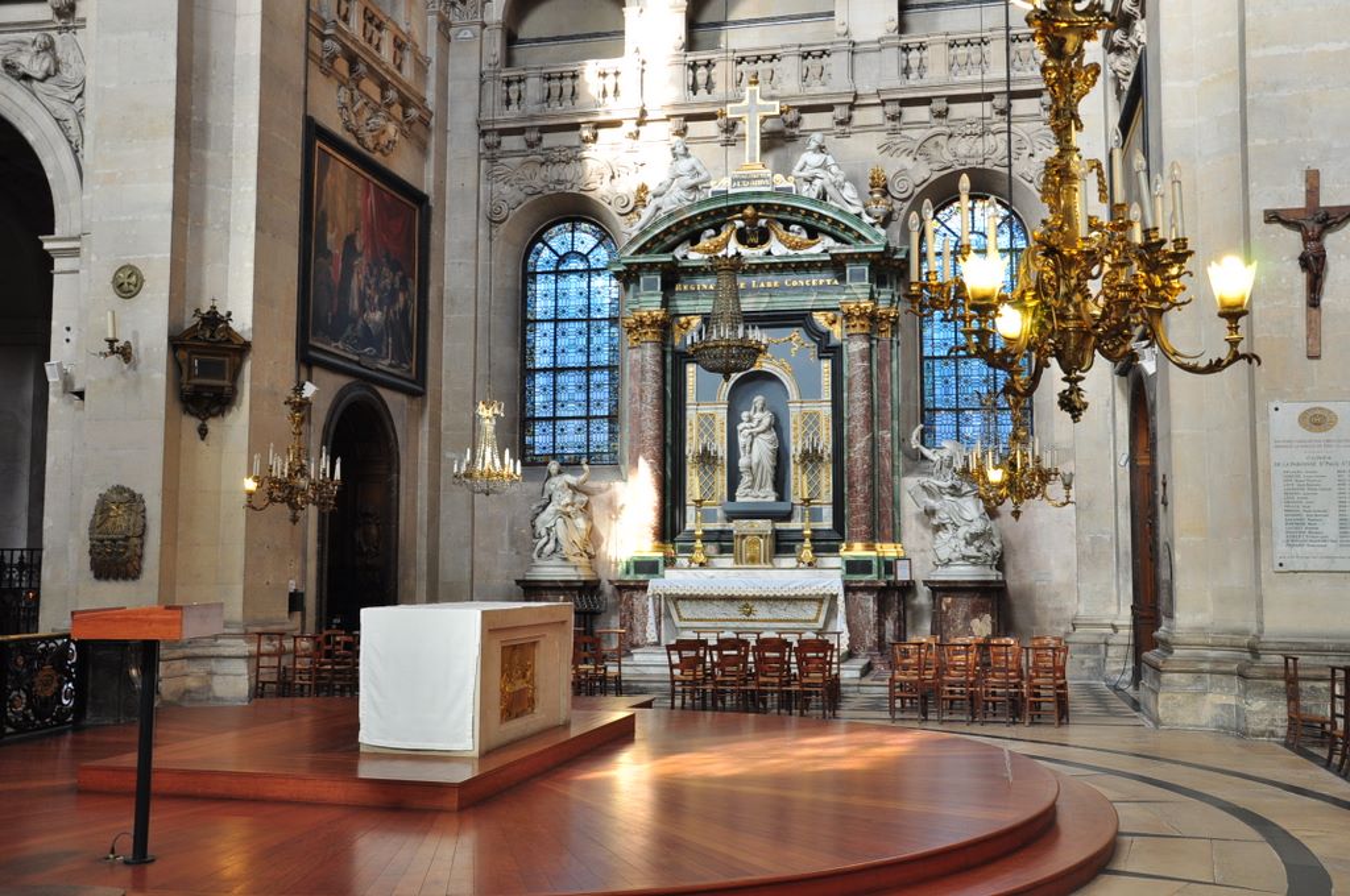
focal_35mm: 36
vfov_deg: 36.8
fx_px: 1348
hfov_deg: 53.2
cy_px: 448
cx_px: 675
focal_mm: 24
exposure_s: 1/15
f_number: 6.3
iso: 400
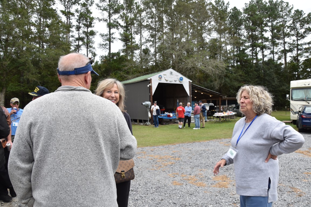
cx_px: 156
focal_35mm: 27
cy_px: 104
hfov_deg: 67.4
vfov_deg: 47.9
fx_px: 233
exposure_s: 1/250
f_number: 8
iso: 200
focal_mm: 18
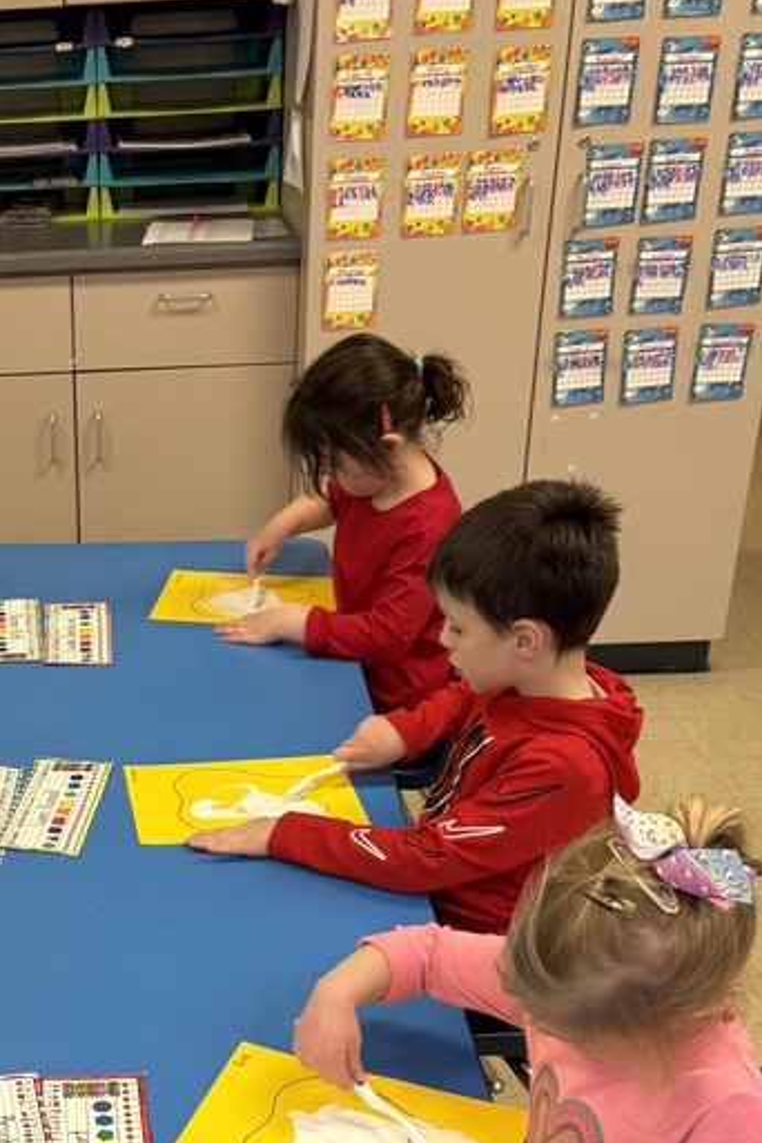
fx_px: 1714
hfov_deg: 24.1
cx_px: 33
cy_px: 882
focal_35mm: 54
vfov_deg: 35.9
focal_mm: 5.96
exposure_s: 1/120
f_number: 1.6
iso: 125
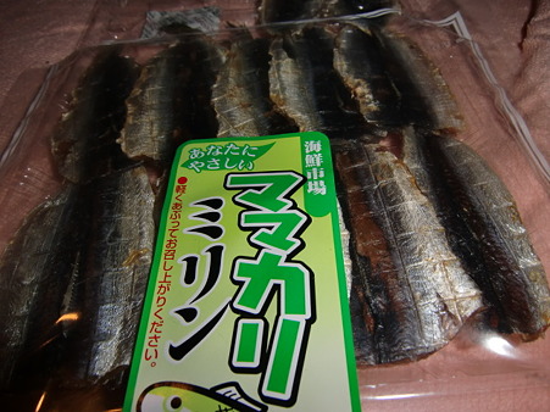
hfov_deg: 71.6
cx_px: 275
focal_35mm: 24
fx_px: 381
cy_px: 206
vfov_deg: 56.8
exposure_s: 1/30
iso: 64
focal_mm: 4.3
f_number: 7.5
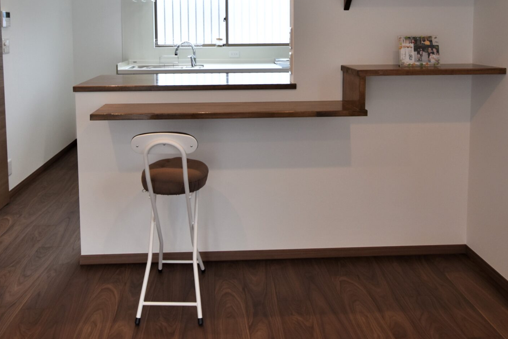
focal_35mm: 30
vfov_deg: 41.5
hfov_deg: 61.7
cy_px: 60
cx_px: 214
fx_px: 422
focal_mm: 11
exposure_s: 1/80
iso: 400
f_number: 4.5
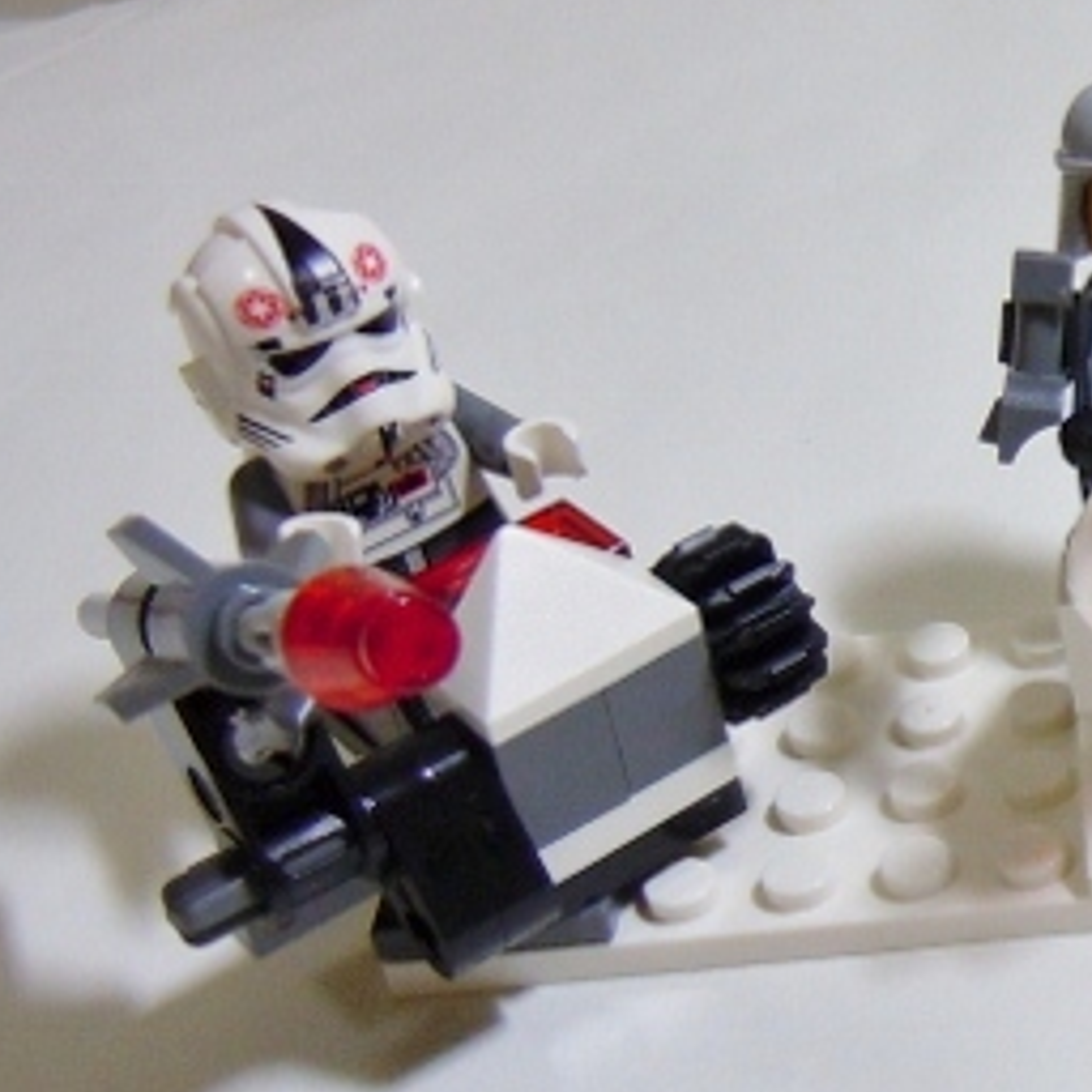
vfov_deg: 20.9
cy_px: 606
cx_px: 1433
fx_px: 2962
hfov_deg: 19.2
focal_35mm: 83
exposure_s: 1/25
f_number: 3.5
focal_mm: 5.4
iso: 200
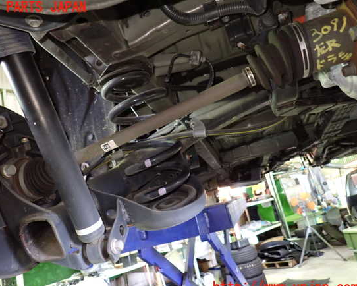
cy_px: 148
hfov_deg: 64.0
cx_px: 164
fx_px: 285
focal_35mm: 27
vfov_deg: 53.2
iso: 800
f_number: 2
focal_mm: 4.5
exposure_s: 1/20
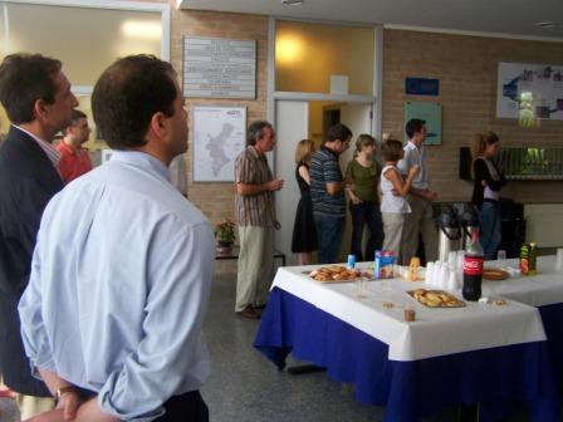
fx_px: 618
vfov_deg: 37.7
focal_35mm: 38
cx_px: 282
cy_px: 211
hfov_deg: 49.0
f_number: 2.8
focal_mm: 6.3
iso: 200
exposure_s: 1/60
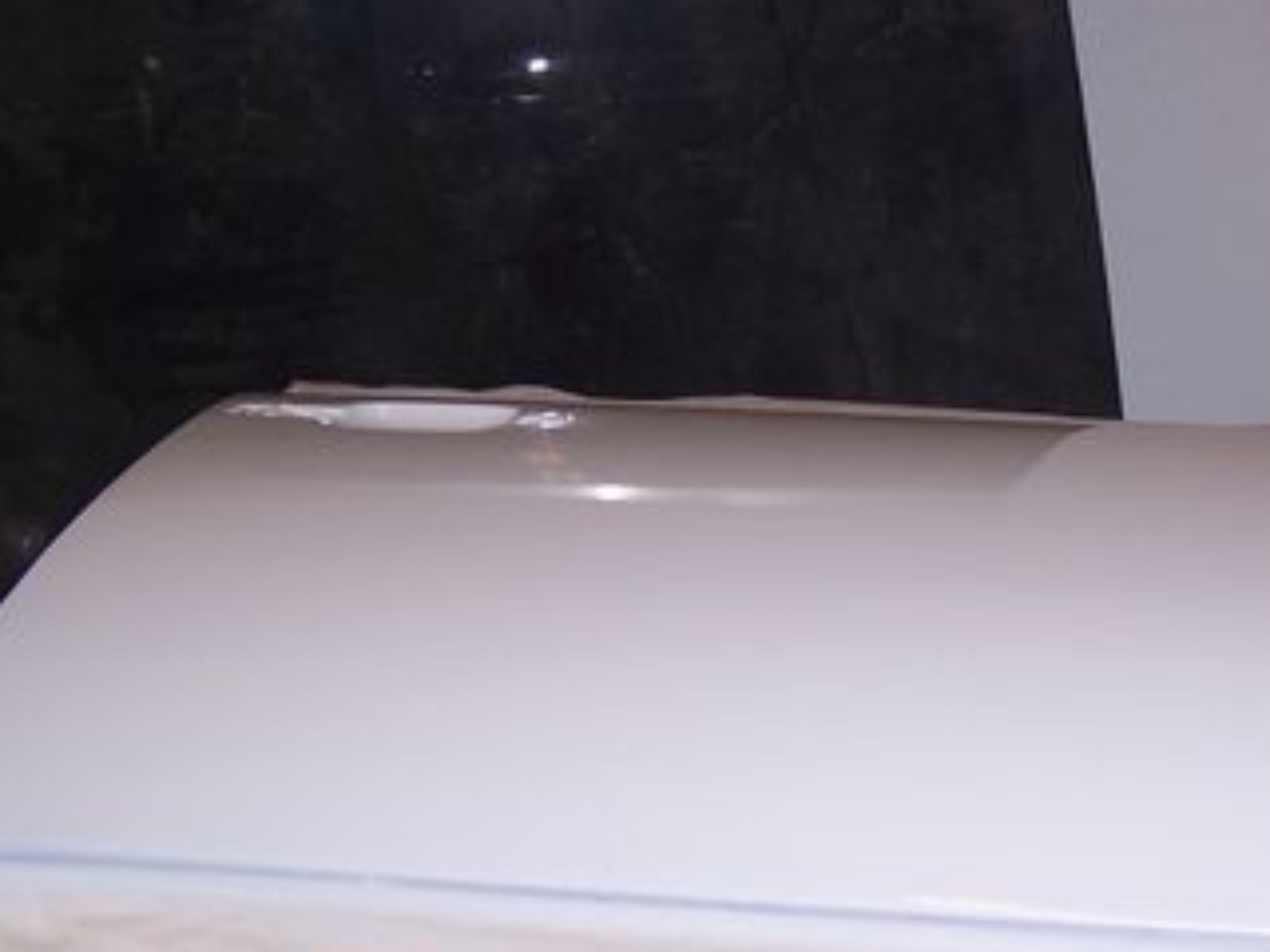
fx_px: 2788
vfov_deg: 19.4
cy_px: 484
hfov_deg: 25.2
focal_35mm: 76
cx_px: 1008
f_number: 2.8
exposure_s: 1/60
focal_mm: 6.3
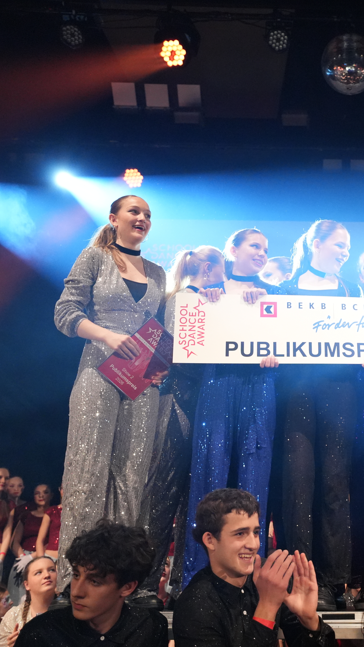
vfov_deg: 45.5
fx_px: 772
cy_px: 327
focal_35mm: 45
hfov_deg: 25.2
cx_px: 366
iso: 5000
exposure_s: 1/500
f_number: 3.2
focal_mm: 28
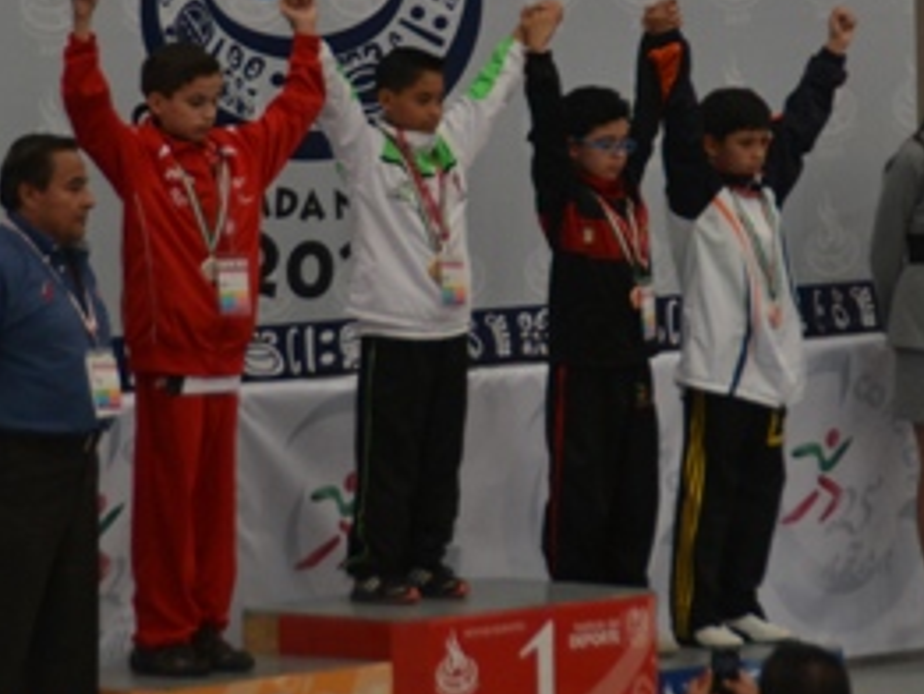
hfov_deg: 5.3
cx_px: 412
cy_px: 120
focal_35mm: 371
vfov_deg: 4.0
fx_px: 9908
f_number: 6.3
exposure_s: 1/500
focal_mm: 150
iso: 1400
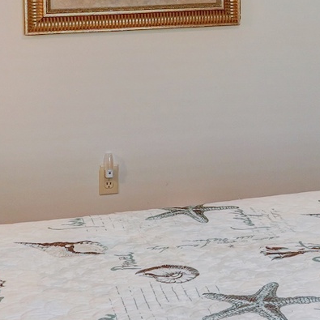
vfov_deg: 19.0
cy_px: -65
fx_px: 899
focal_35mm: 86
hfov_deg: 19.2
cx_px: 369
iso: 400
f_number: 8
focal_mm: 16
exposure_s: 1/15
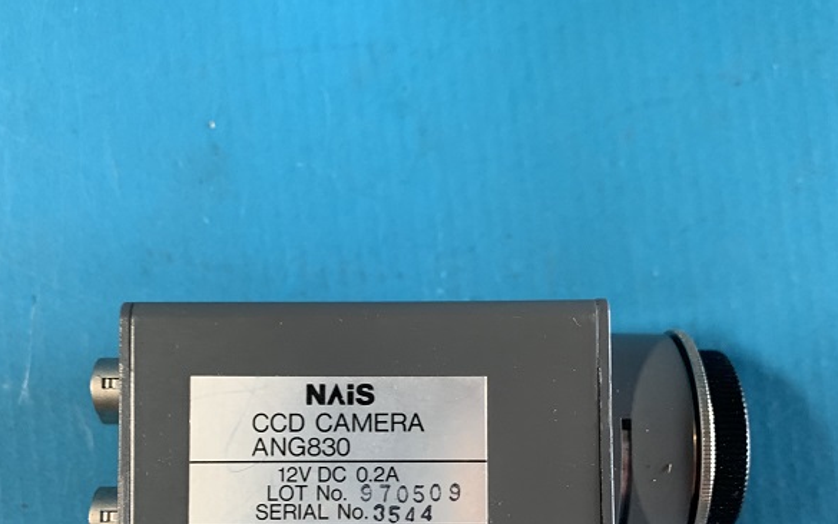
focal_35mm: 38
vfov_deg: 32.7
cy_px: 416
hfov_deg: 51.5
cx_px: 419
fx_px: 868
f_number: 1.8
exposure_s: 1/60
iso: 250
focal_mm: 4.25
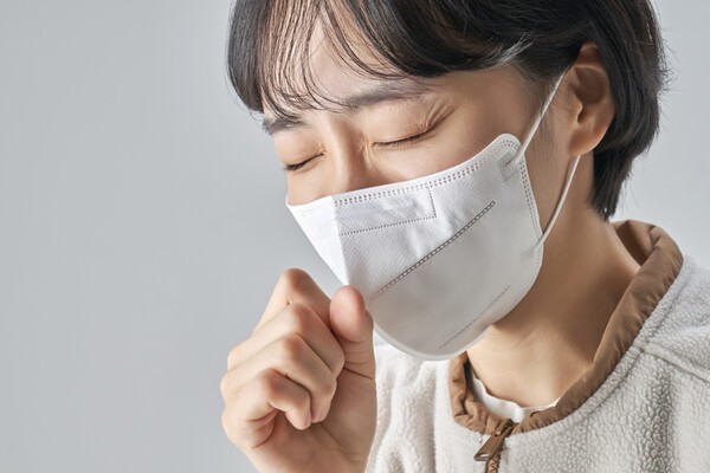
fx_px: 2071
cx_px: 355
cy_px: 236
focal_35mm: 105
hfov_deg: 19.5
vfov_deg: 13.0
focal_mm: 70
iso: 100
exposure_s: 1/125
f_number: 7.1
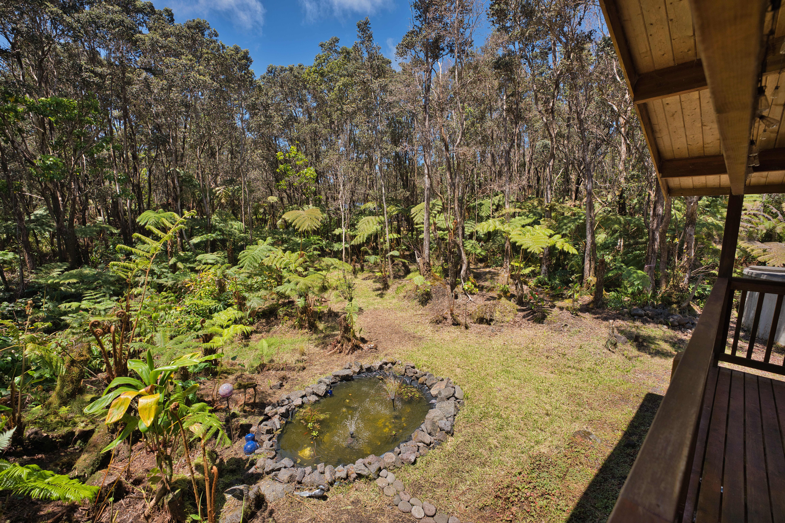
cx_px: 392
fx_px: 305
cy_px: 262
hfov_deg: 104.2
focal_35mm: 14
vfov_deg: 81.2
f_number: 4
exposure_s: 1/500
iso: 50
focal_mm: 14
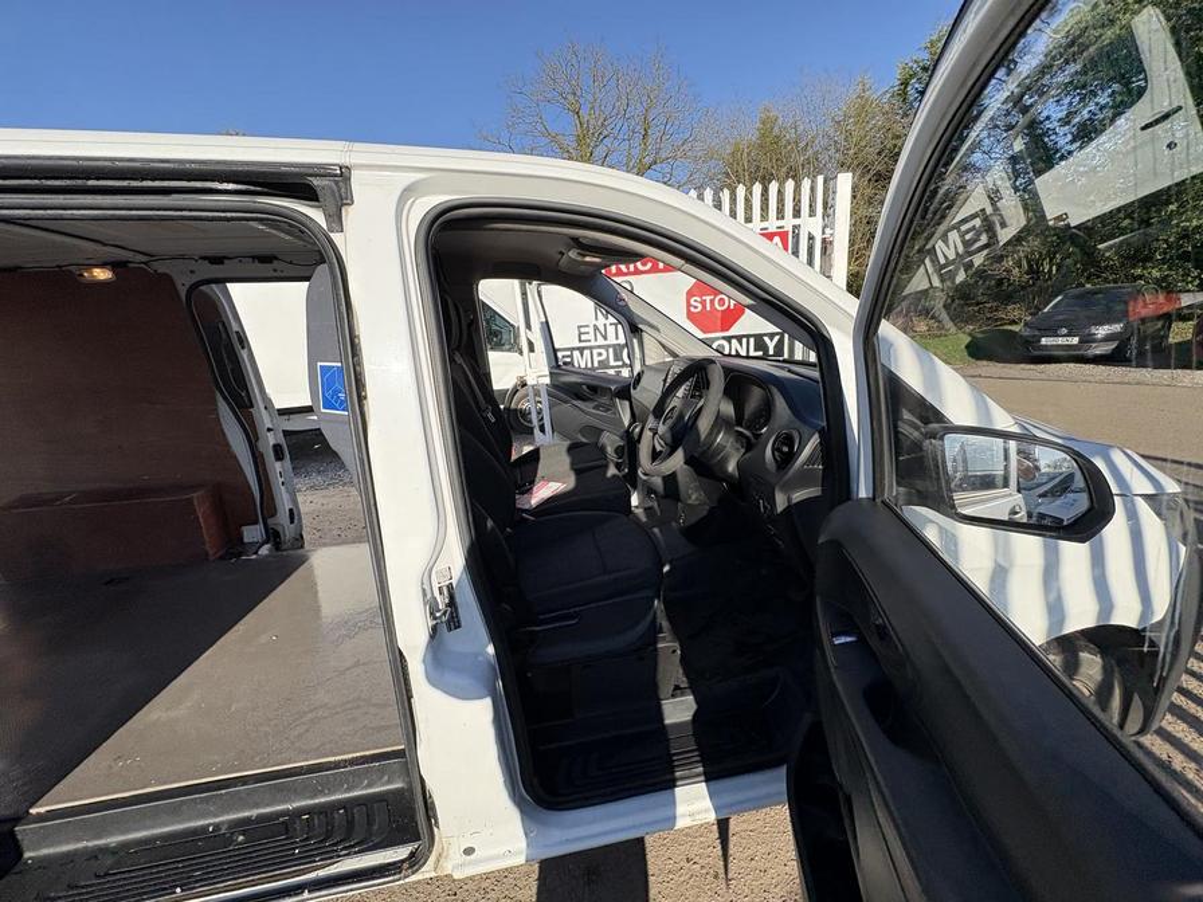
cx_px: 602
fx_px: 487
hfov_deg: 102.1
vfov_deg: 85.7
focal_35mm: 14
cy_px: 451
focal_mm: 2.22
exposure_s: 1/1034
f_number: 2.2
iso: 40
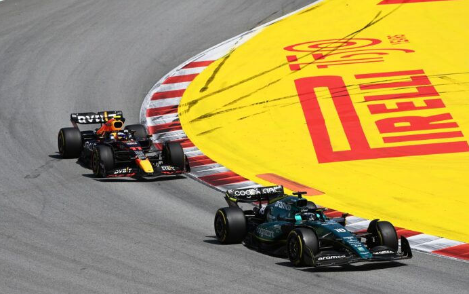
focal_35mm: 287
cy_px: 157
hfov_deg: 7.3
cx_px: 234
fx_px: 3670
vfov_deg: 4.6
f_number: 9
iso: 400
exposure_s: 1/1600
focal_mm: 280
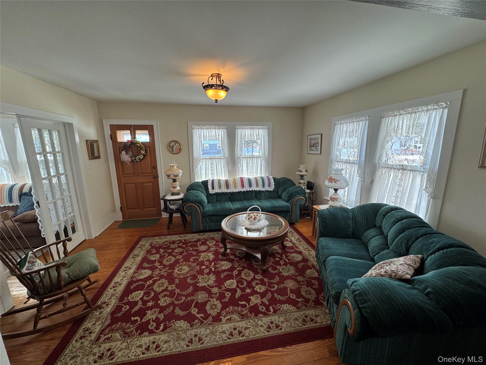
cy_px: 182
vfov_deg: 85.7
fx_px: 197
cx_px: 243
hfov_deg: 102.1
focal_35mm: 14
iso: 100
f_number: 2.2
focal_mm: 2.22
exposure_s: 1/120
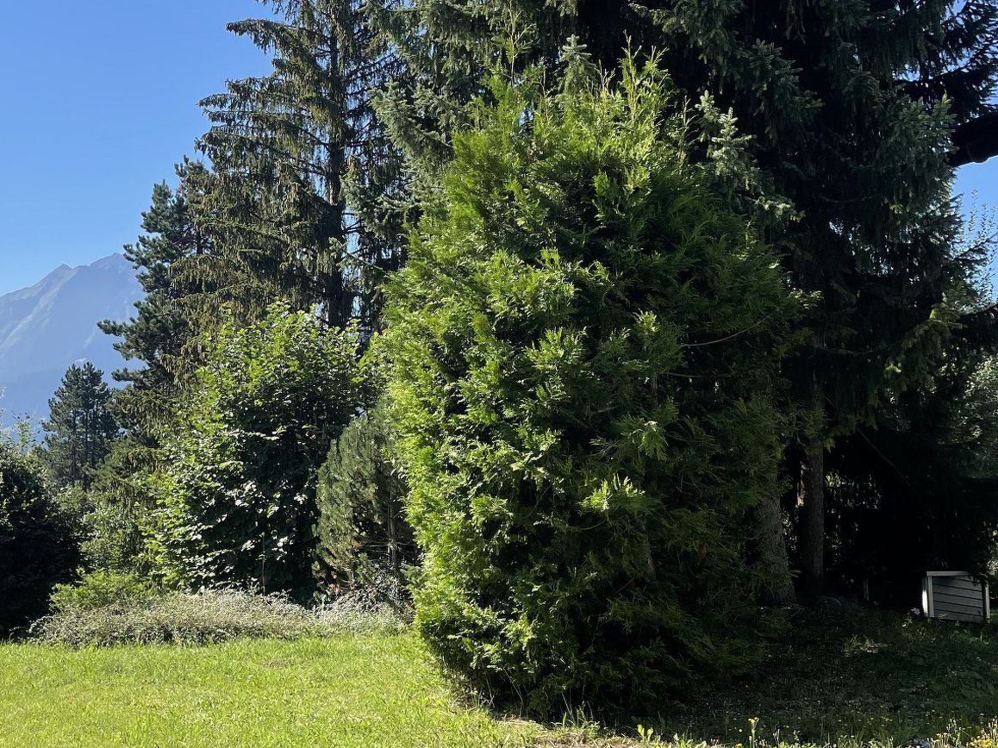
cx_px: 227
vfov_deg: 31.5
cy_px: 338
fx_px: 1326
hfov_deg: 39.9
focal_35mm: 46
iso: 32
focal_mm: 4.2
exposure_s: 1/1916
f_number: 1.6
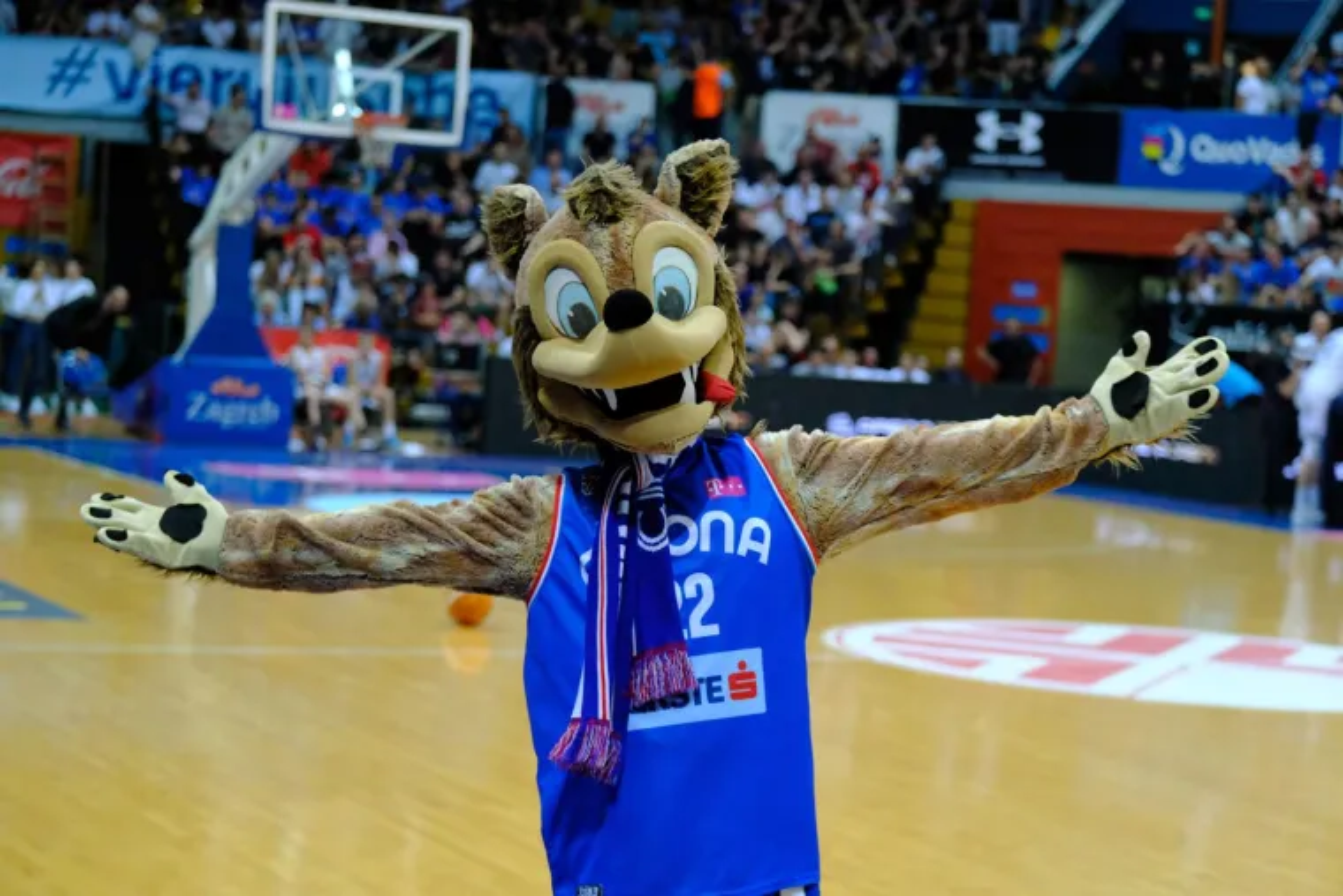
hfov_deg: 25.1
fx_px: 3022
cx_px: 672
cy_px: 448
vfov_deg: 16.9
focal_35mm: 81
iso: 6400
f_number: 2.8
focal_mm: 54.1
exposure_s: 1/1000
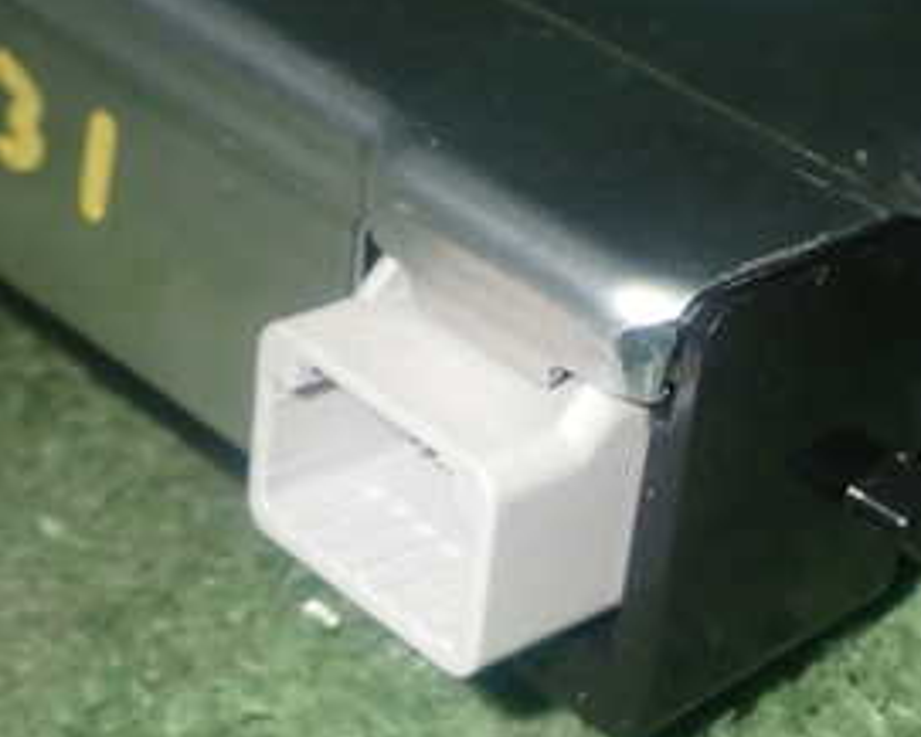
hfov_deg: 17.7
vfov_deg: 14.3
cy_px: 289
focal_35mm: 108
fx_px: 2945
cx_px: 636
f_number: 9
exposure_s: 1/50
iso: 500
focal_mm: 9.01
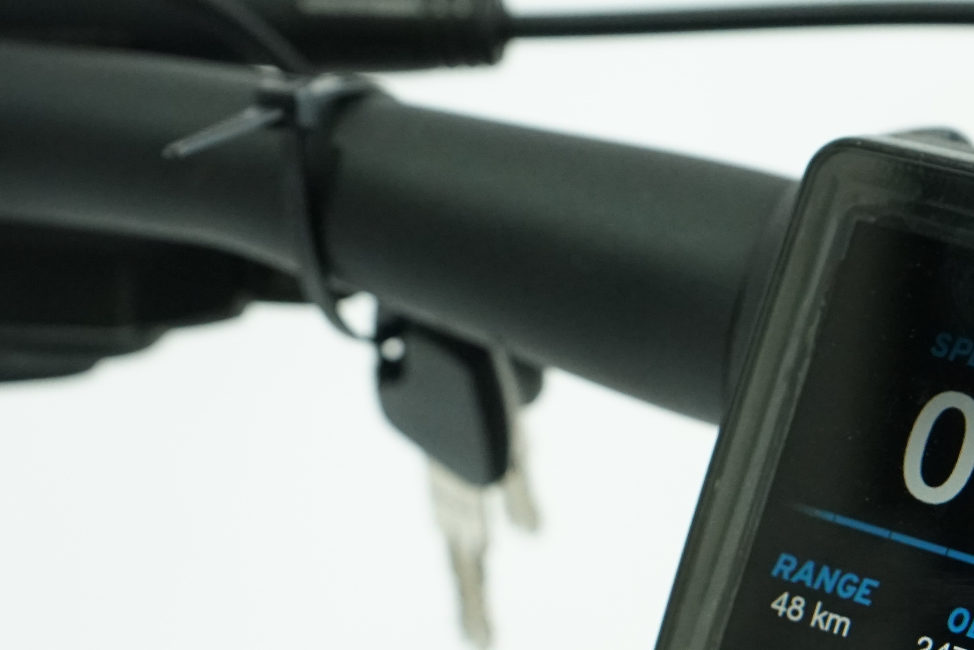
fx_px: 3057
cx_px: 779
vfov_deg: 12.0
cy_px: 656
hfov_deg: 17.9
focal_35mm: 113
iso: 2500
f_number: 5.6
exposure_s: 1/200
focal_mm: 46
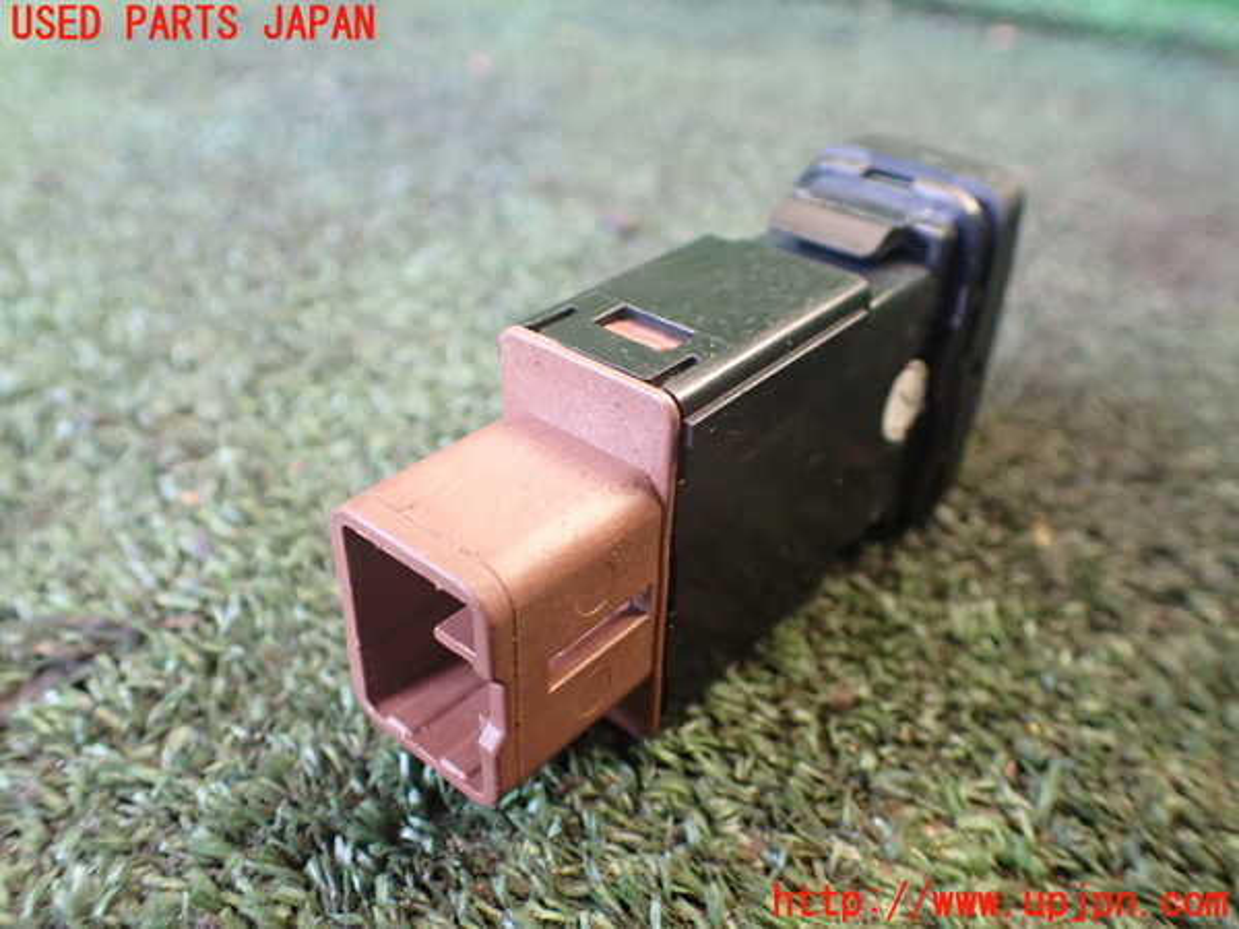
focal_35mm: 30
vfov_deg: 46.8
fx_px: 1074
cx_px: 620
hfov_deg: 60.0
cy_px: 464
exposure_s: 1/60
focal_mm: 5.4
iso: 800
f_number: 2.3
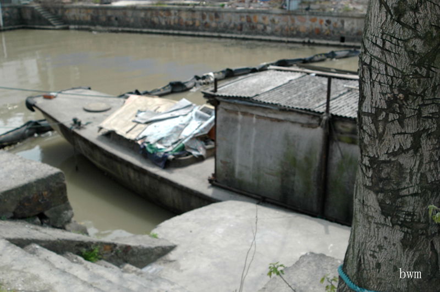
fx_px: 513
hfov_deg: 46.5
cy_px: 146
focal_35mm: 42
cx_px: 220
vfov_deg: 31.8
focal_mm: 28
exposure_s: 1/1000
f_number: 5.6
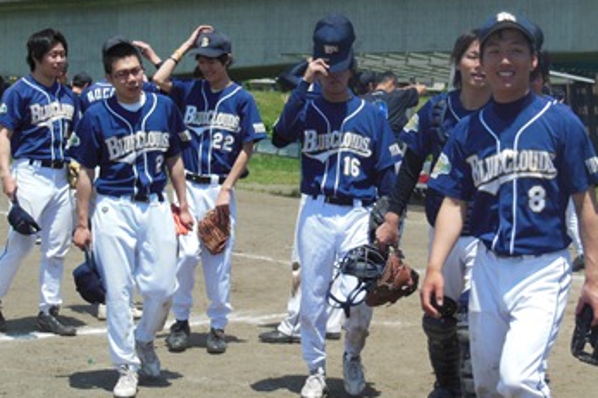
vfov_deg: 14.5
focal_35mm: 94
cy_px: 172
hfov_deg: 21.7
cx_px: 336
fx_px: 1561
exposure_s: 1/640
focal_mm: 12.4
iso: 125
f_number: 5.2
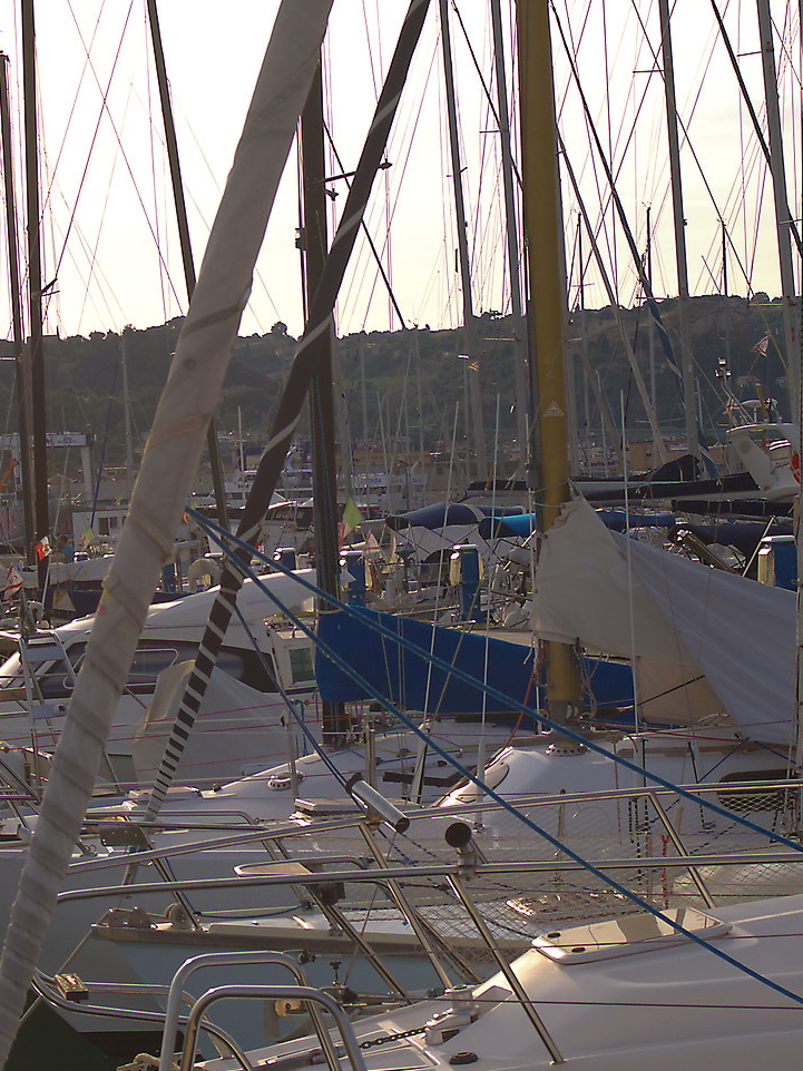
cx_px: 315
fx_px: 3713
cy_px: 618
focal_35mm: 120
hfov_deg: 12.3
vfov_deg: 16.4
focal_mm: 50
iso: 100
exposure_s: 1/80
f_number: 14
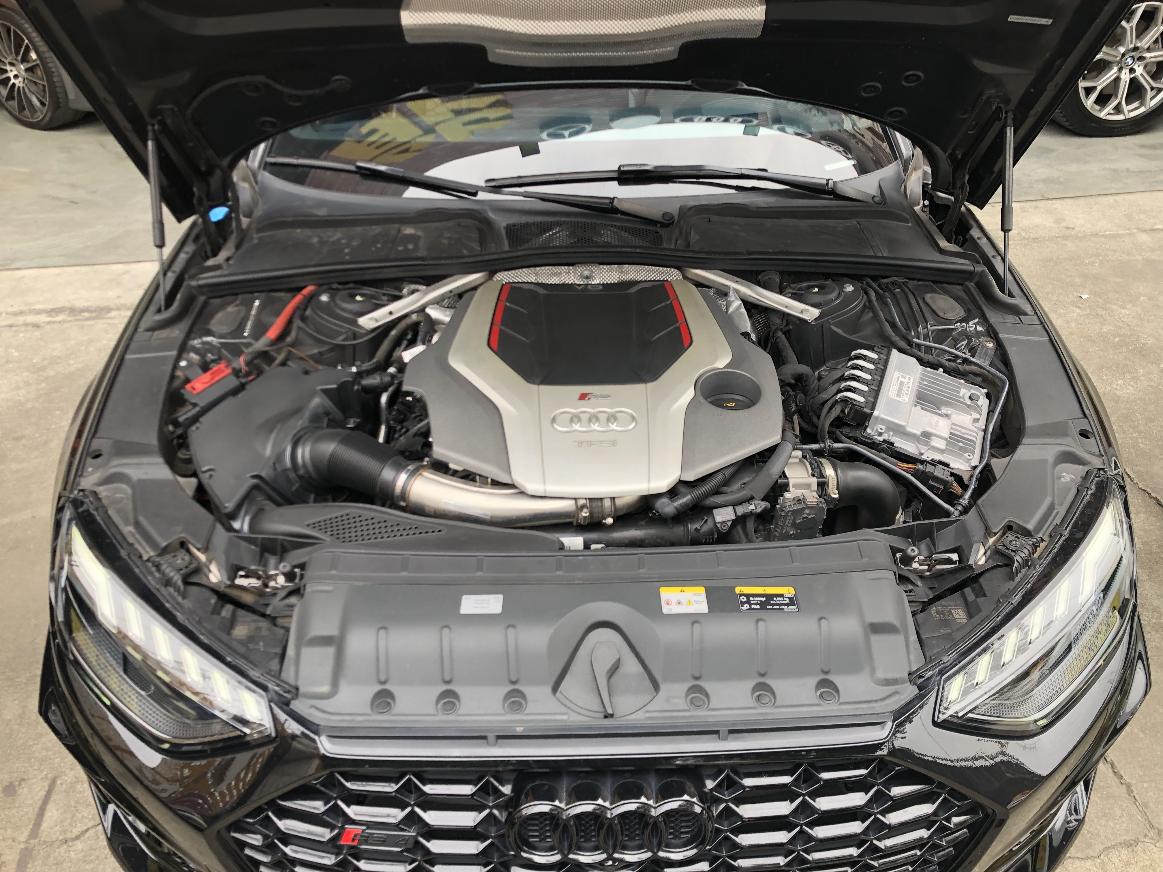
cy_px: 436
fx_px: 941
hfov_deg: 63.4
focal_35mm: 28
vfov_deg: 49.7
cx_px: 582
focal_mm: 4
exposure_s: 1/109
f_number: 1.8
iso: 32
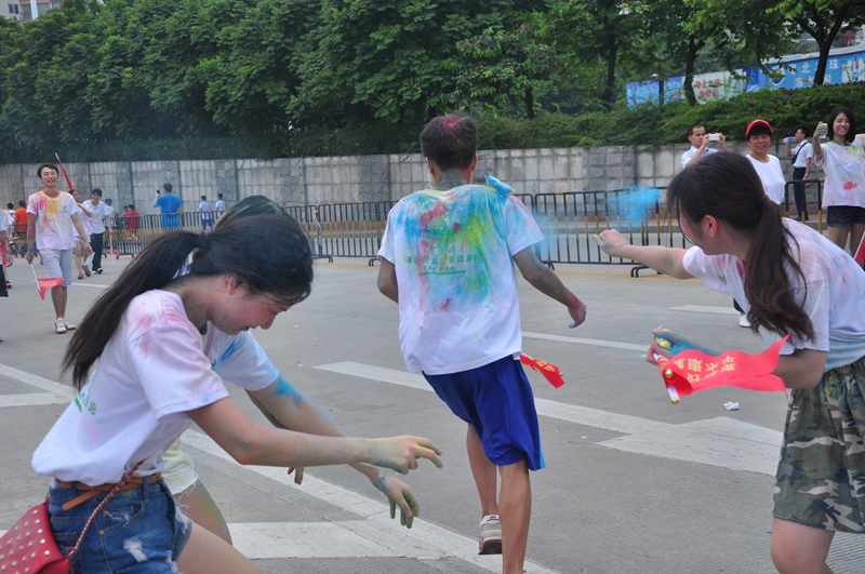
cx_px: 432
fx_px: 1260
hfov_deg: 37.9
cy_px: 287
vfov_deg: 25.7
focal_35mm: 52
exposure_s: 1/1000
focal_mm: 35
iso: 250
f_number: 6.3
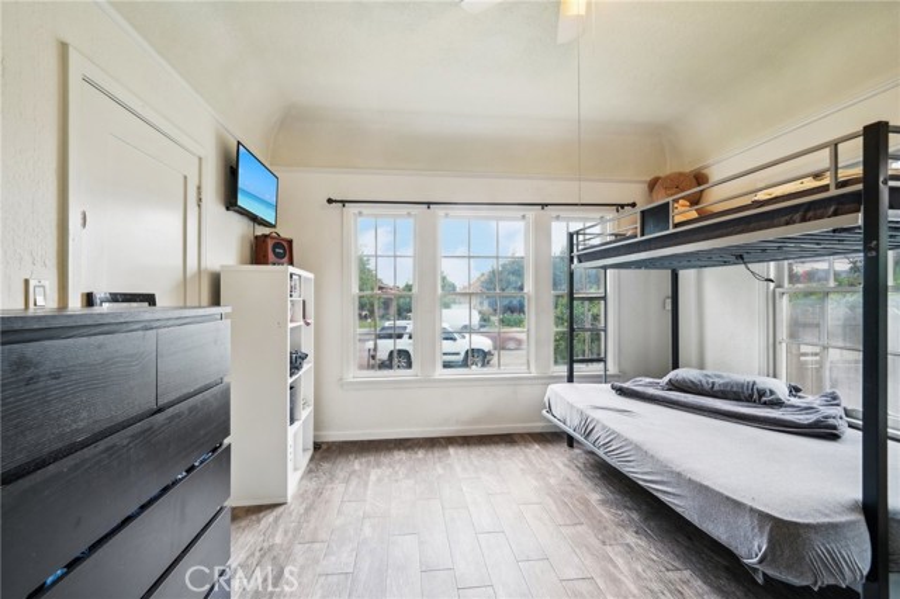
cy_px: 300
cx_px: 450
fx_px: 350
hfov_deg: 104.3
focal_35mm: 14
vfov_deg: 81.1
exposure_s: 1/13
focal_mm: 14
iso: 400
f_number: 7.1
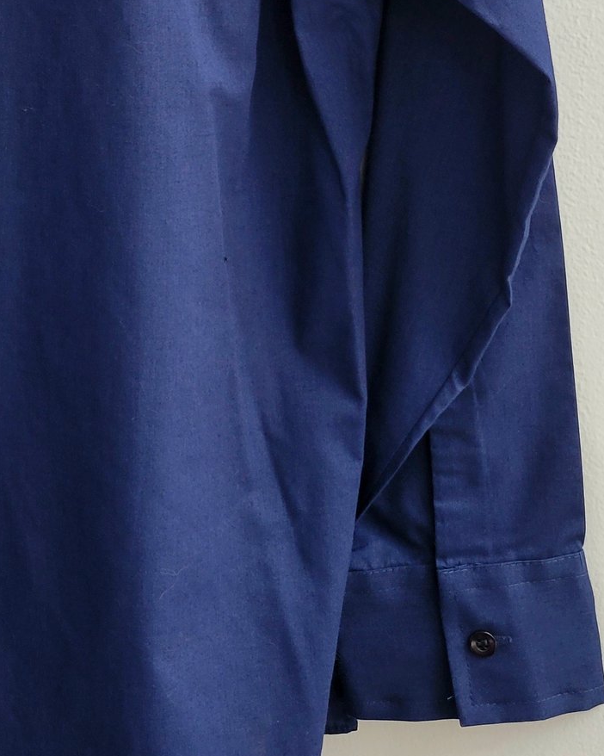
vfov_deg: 24.5
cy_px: -9
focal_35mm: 74
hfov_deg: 19.9
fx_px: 1654
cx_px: -46
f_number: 1.8
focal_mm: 5.4
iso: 100
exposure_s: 1/120
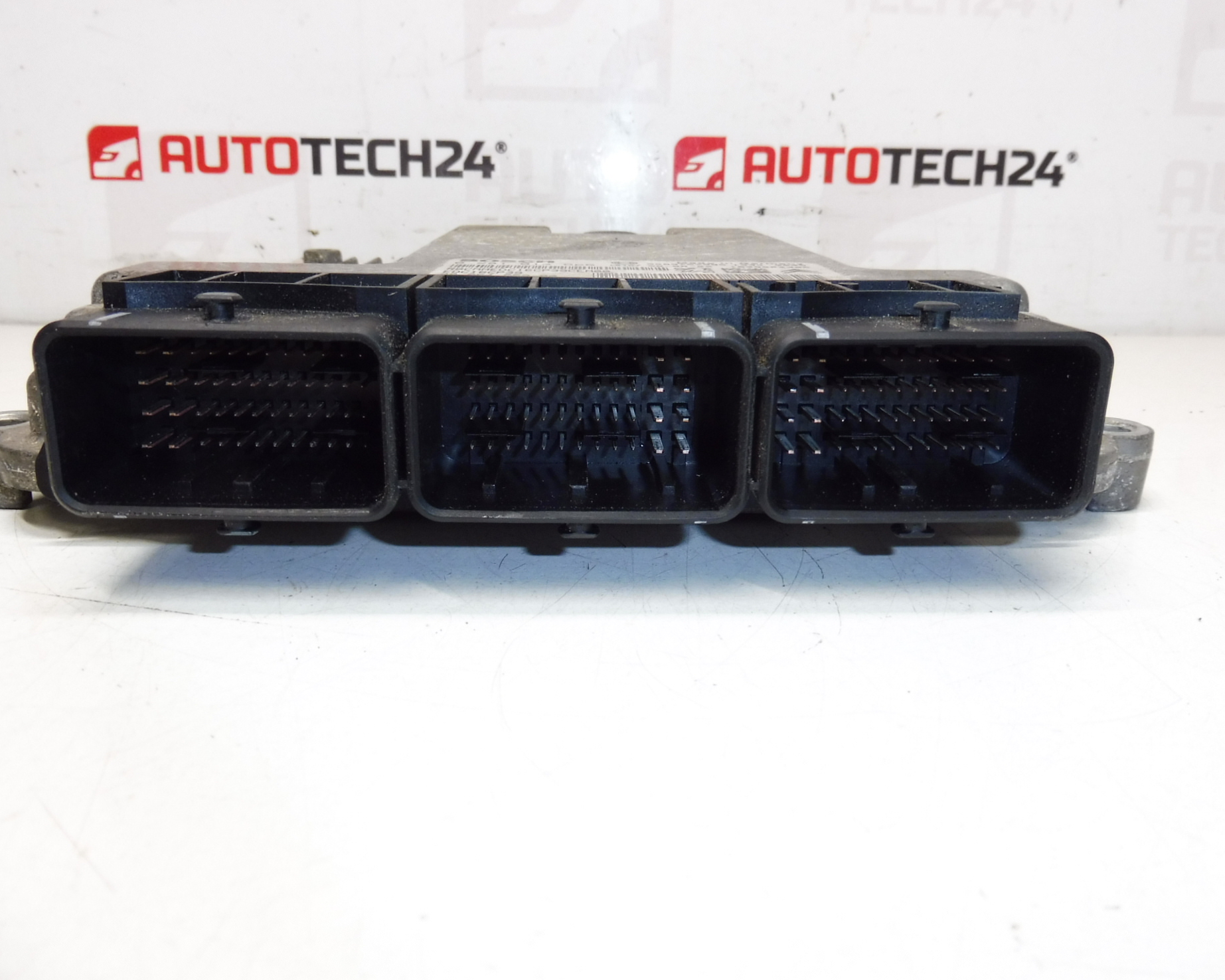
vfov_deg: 54.9
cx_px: 597
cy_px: 472
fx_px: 943
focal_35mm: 26
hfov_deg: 66.0
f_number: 4
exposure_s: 1/60
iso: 200
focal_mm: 4.3
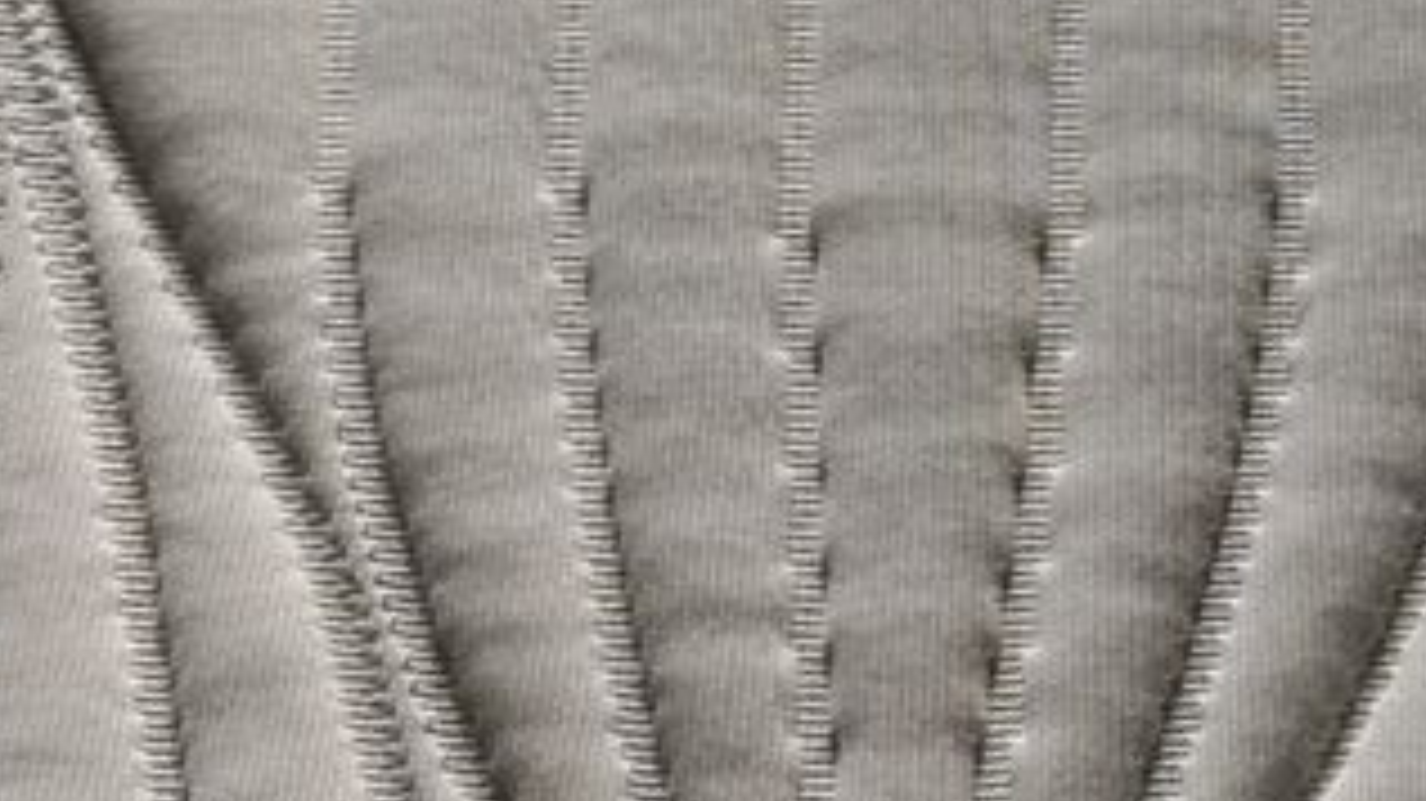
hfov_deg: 12.8
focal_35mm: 165
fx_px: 6236
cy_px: -216
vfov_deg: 7.3
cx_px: 1615
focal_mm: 6.83
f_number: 2
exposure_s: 1/140
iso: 50
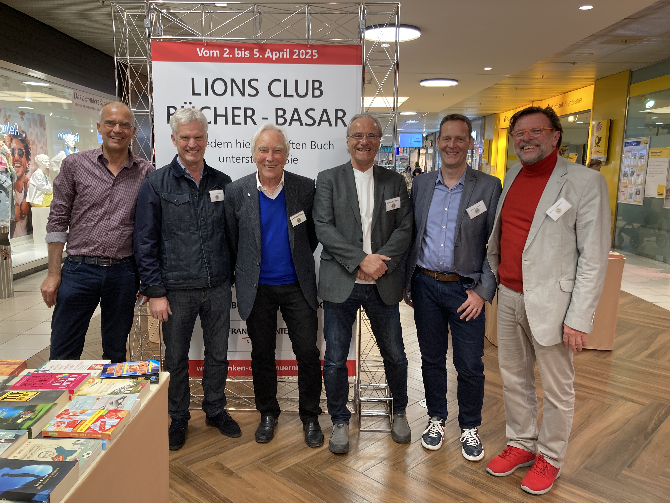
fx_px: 542
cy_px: 252
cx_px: 335
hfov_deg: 63.4
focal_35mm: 28
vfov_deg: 49.7
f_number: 1.8
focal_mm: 3.99
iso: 64
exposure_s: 1/50
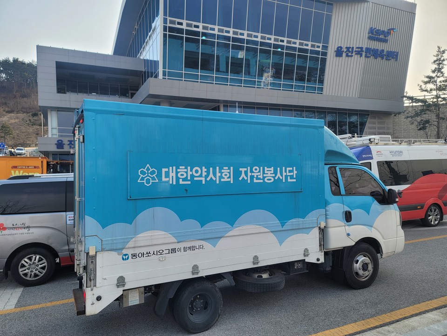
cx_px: 224
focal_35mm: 25
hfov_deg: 69.4
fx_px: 323
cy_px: 168
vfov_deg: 54.9
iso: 20
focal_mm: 7
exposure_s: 1/434
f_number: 1.8
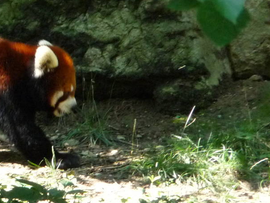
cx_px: -47
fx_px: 5787
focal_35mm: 742
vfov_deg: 2.0
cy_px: 84
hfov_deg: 2.7
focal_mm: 47
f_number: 4.9
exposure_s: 1/160
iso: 400
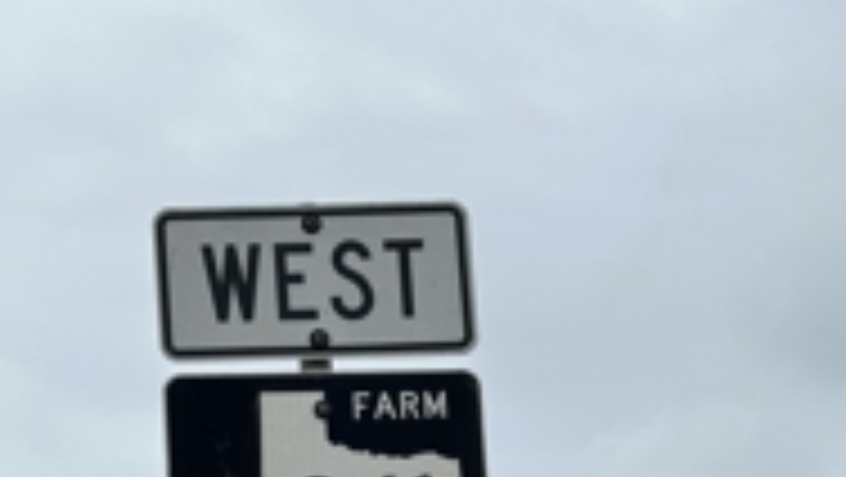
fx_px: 2491
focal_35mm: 111
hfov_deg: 19.0
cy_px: 648
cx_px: 135
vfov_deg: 10.7
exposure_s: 1/4367
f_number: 1.78
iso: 64
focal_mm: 6.86
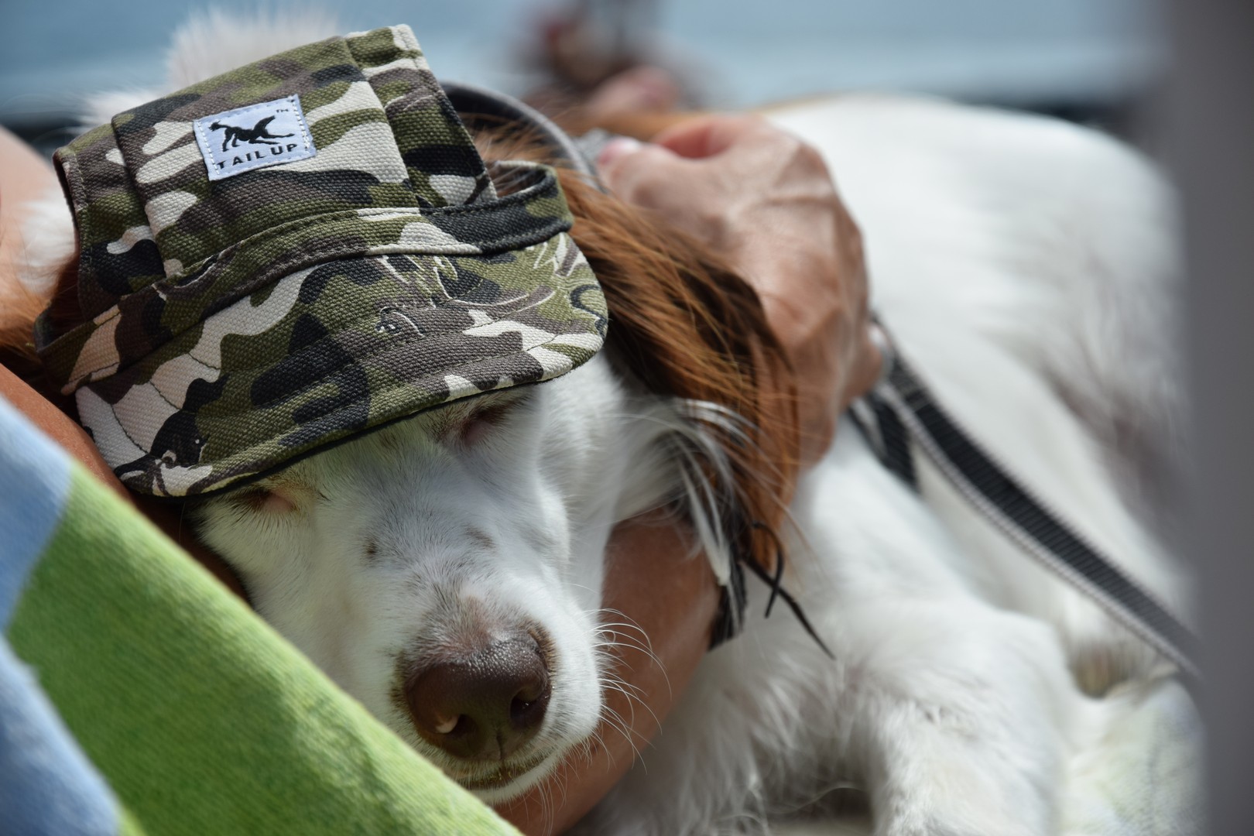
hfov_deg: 13.0
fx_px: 5486
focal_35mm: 158
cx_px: 627
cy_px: 418
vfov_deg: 8.7
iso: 200
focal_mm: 105
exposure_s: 1/800
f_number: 7.1
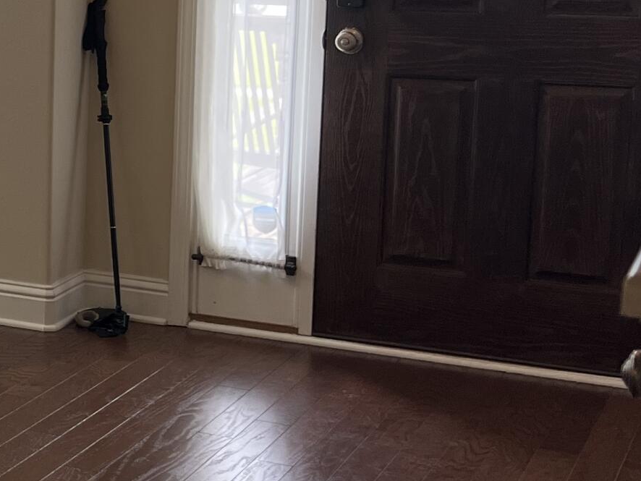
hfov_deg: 18.9
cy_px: 142
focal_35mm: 88
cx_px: -390
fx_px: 1630
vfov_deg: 16.7
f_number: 1.5
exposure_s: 1/120
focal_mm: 5.7
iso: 64
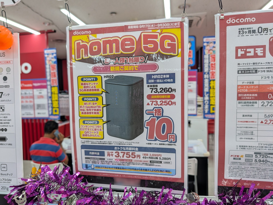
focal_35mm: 24
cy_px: 102
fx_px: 190
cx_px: 136
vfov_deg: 56.9
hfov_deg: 71.5
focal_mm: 6.9
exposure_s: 1/607
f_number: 1.68
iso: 205
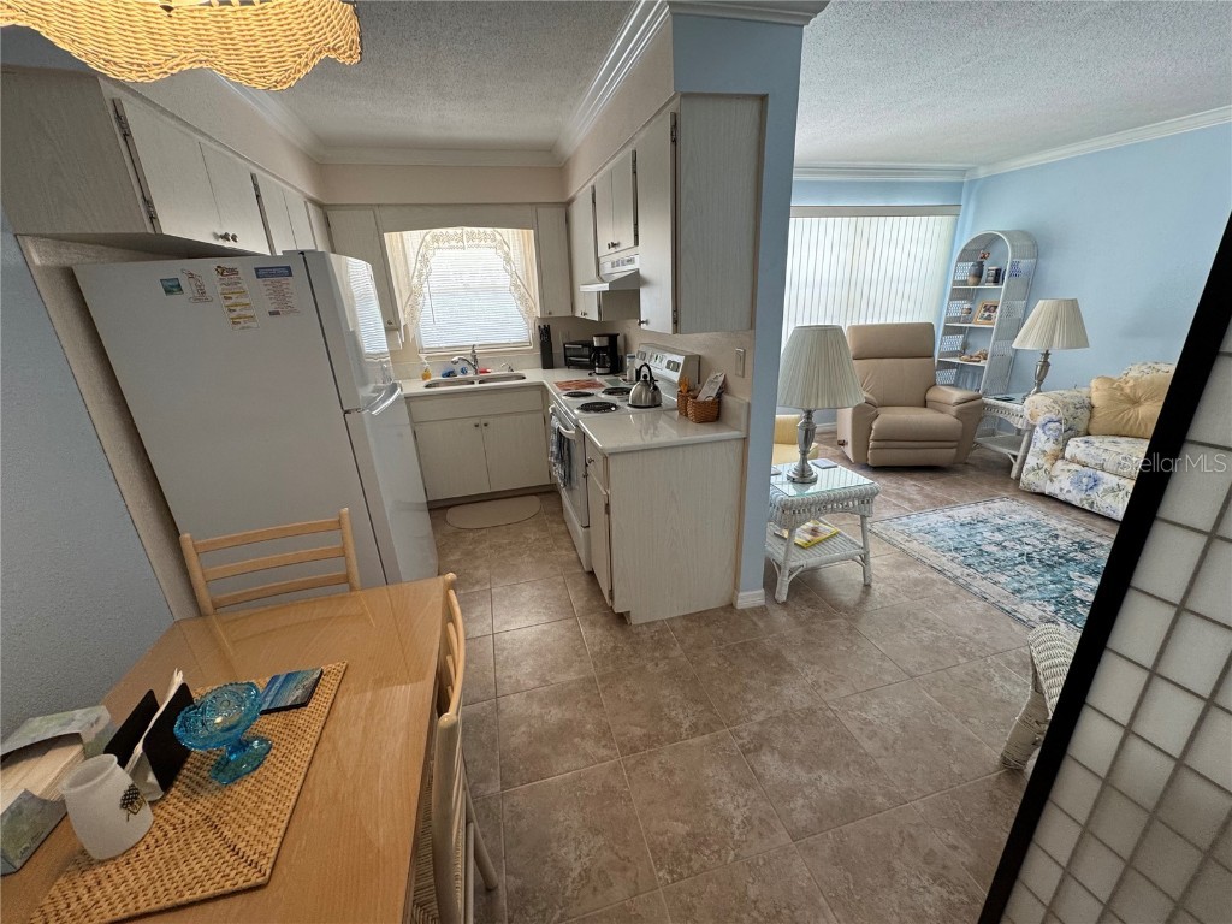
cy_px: 462
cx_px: 616
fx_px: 498
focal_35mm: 14
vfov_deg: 85.7
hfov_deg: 102.1
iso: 160
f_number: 2.2
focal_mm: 2.22
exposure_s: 1/120
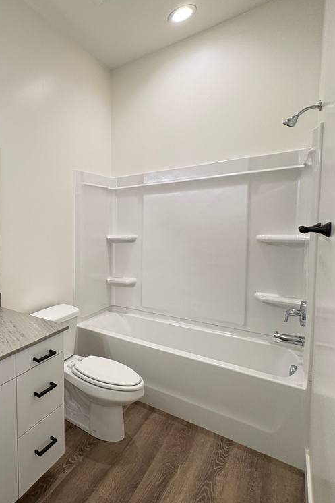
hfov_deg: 50.4
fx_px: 279
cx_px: 2
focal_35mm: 20
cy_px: 246
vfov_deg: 84.0
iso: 125
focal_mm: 2.22
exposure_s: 1/60
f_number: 2.2
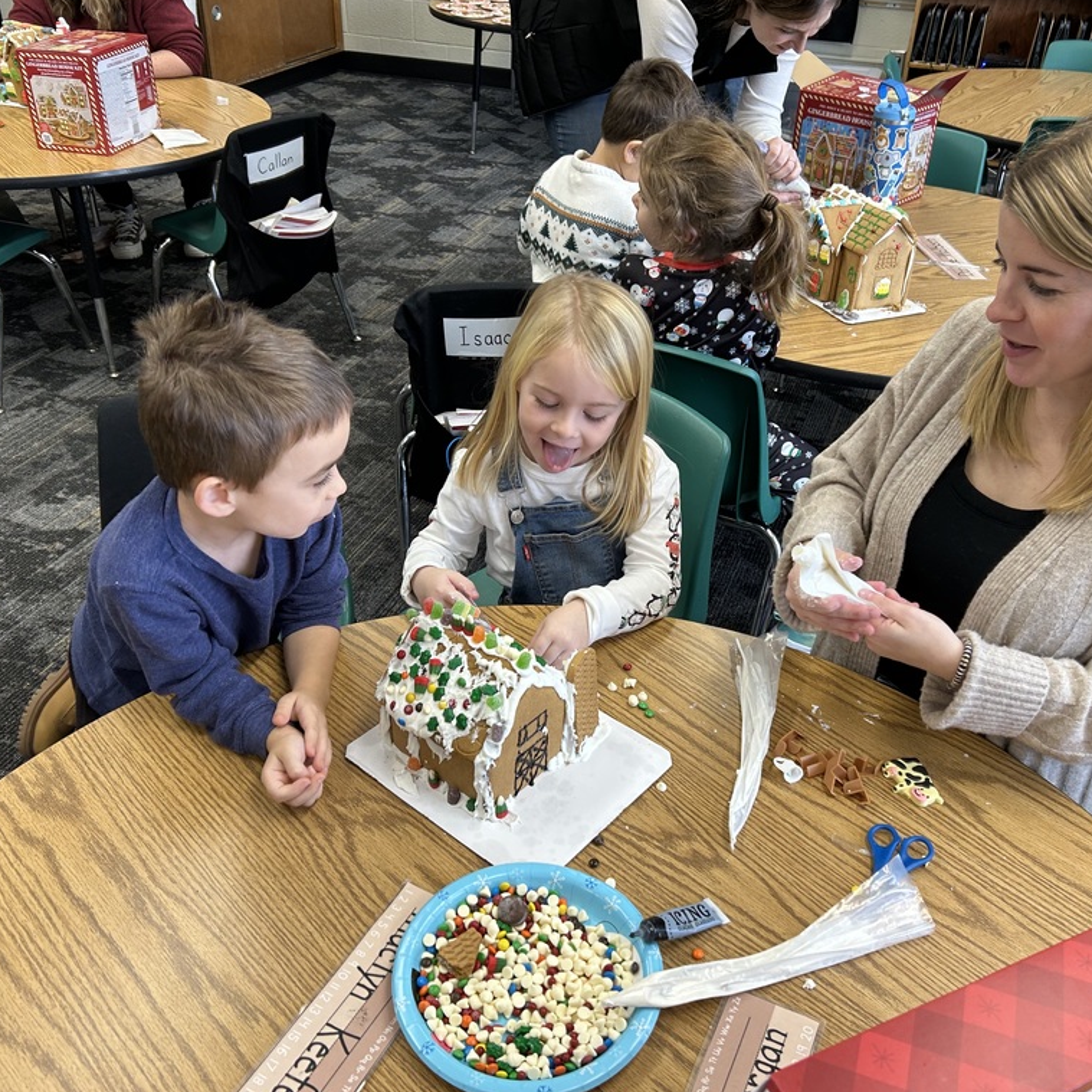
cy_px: 545
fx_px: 1106
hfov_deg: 52.5
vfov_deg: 52.5
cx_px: 581
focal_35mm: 31
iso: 80
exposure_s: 1/120
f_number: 1.5
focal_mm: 5.7
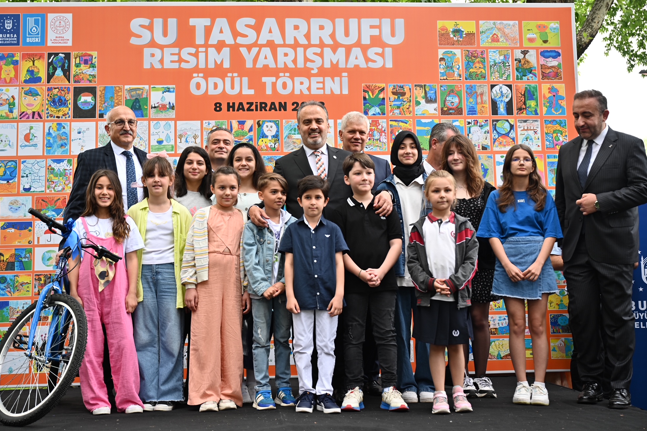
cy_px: 214
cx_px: 314
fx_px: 791
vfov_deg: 30.5
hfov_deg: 44.5
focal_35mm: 44
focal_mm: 42
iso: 200
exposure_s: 1/200
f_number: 3.5
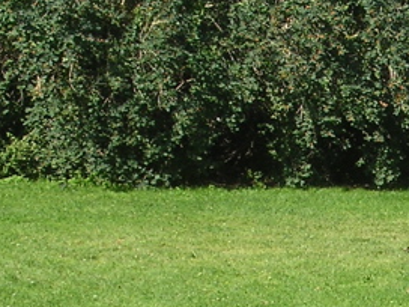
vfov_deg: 6.6
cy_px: 383
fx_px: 2623
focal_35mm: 222
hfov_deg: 8.7
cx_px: 592
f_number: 3.6
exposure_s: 1/318
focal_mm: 10.2
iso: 100
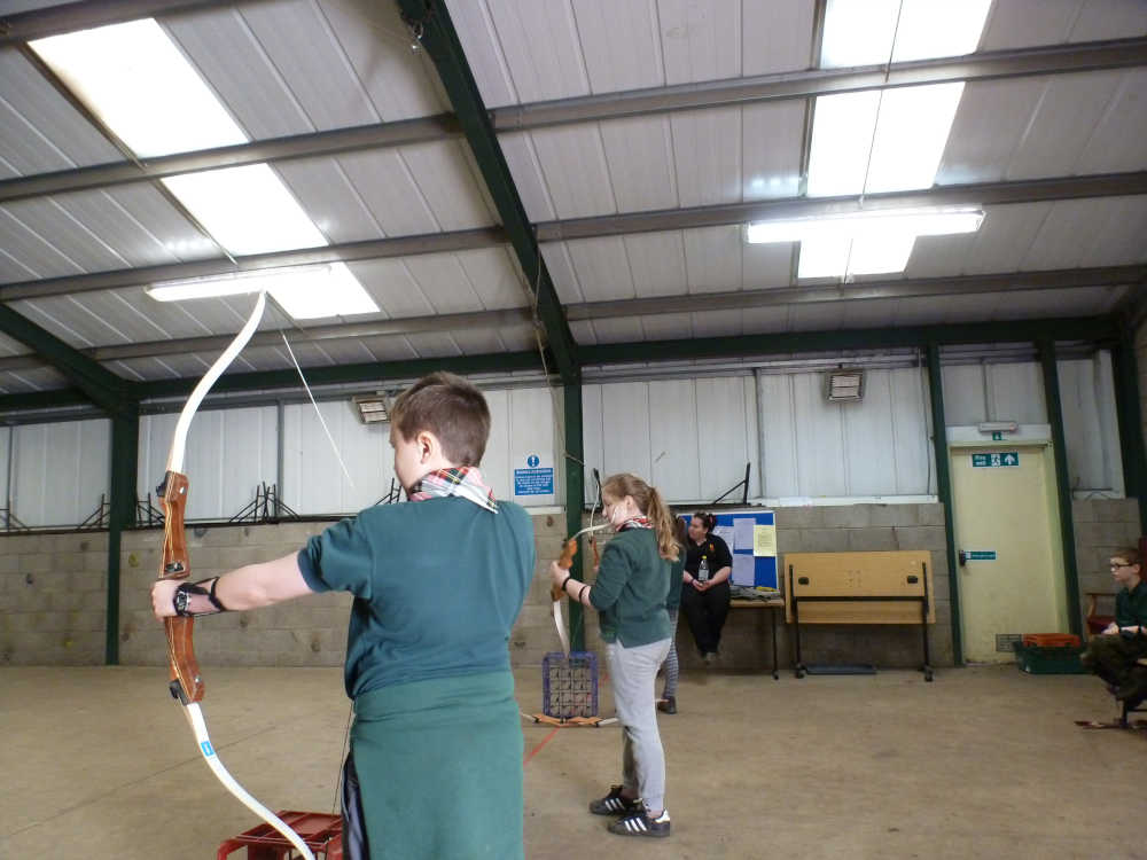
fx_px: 795
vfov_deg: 56.8
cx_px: 574
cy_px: 430
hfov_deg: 71.6
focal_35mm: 24
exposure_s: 1/40
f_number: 3.3
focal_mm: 4.3
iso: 400
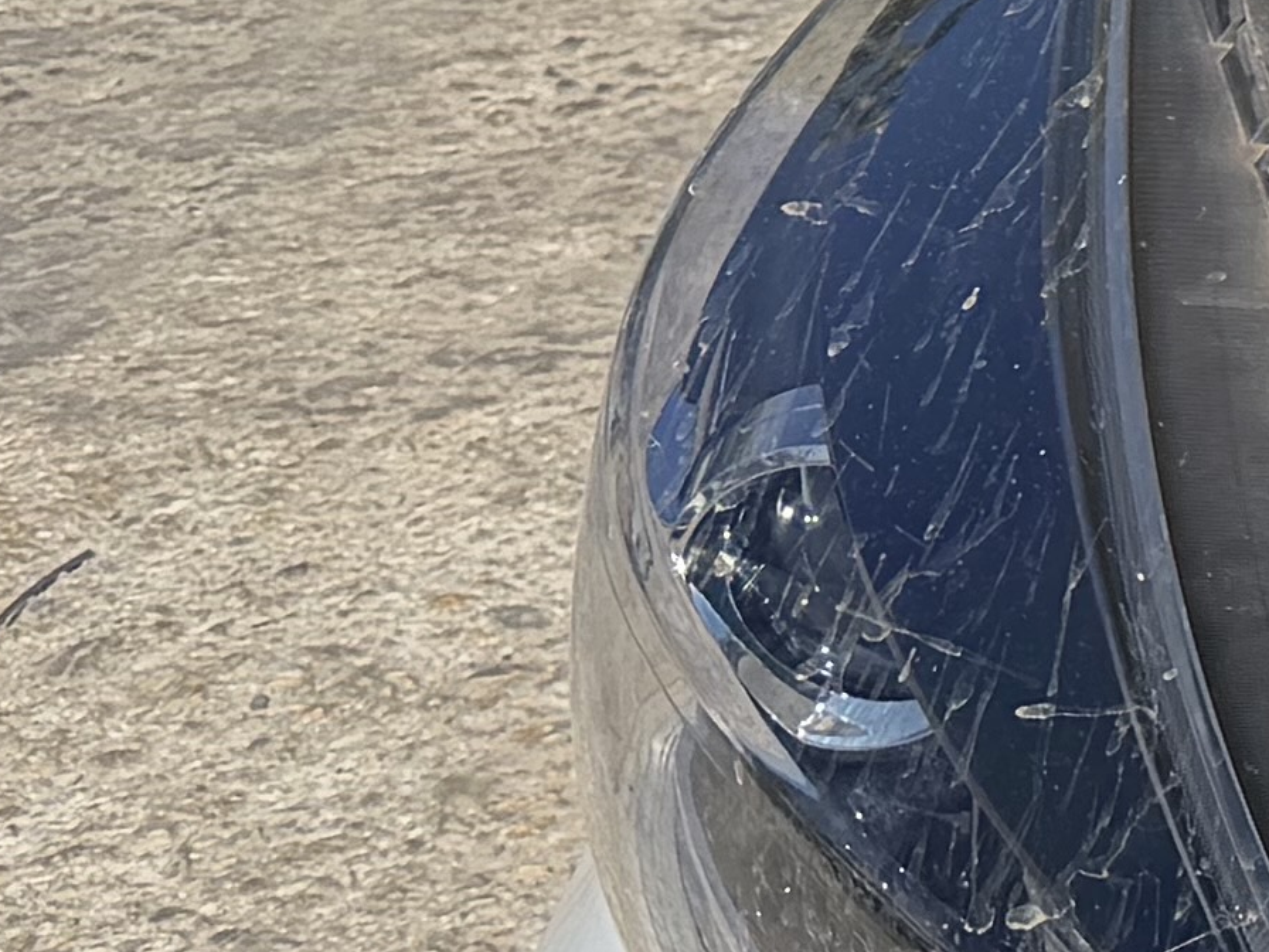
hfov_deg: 9.6
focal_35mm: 153
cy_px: -612
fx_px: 5609
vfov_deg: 9.4
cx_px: 3959
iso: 100
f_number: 1.78
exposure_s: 1/6173
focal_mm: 6.76
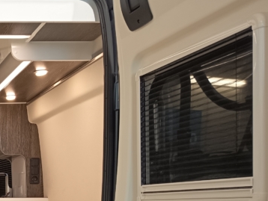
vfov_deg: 20.3
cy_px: 225
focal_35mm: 69
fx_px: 535
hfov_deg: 23.8
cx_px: -104
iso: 448
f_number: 1.7
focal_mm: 5.24
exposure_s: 1/33.3
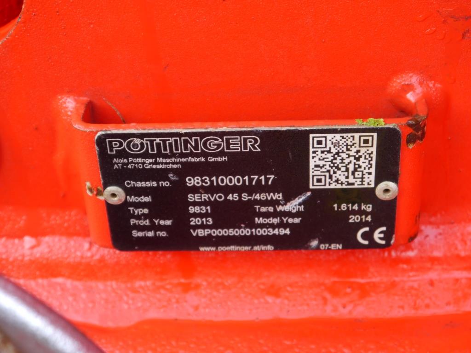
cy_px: 176
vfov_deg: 22.3
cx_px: 236
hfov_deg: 29.4
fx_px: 898
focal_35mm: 66
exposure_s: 1/125
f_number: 5.2
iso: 640
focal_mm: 33
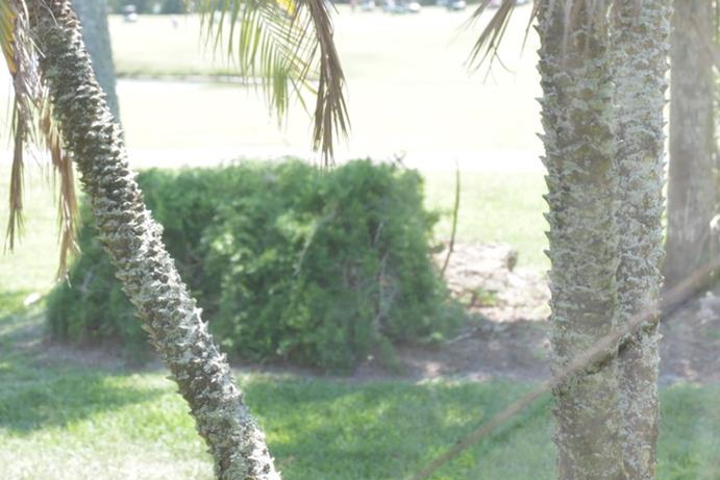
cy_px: 31
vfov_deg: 16.6
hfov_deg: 25.0
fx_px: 1620
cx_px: 267
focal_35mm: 81
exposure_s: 1/100
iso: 100
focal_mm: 35
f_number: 3.5
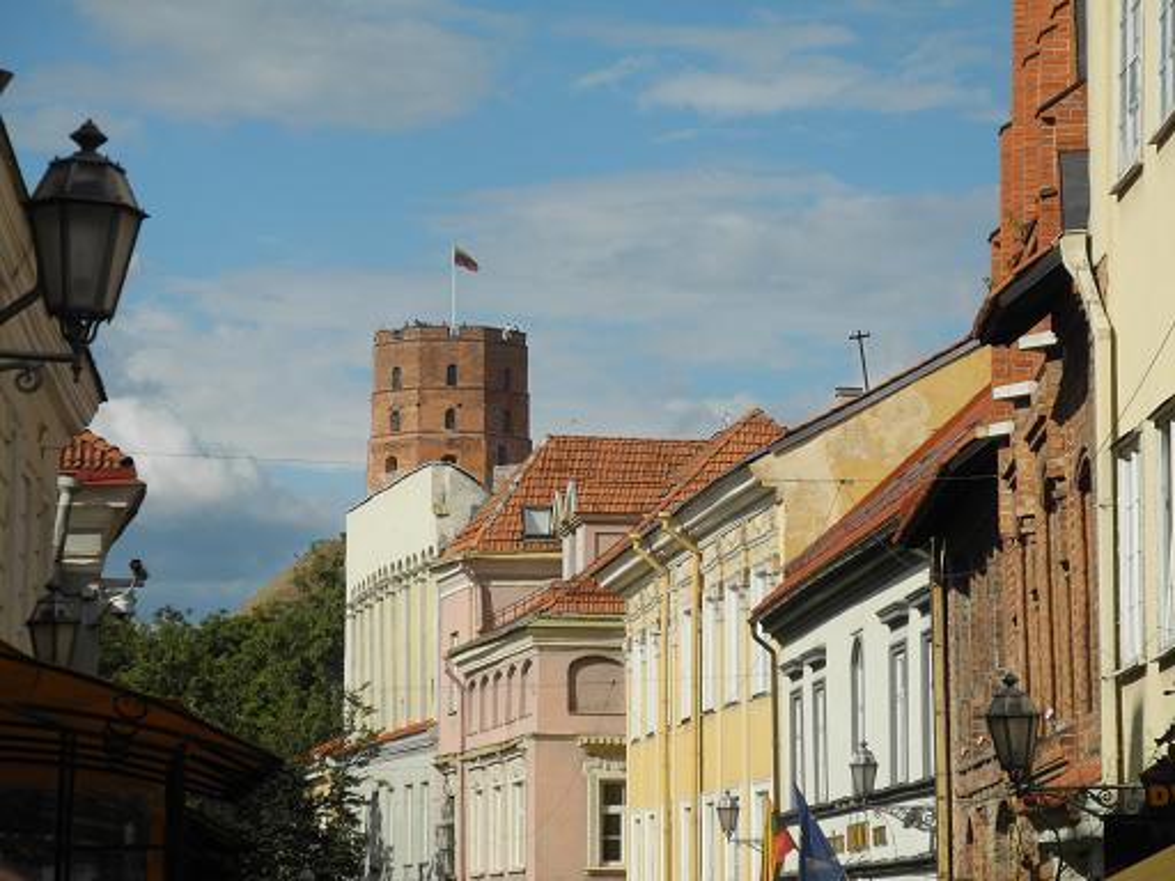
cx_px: 588
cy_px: 440
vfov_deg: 11.0
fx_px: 4582
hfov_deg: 14.6
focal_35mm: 135
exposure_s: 1/1250
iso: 100
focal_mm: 28.9
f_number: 5
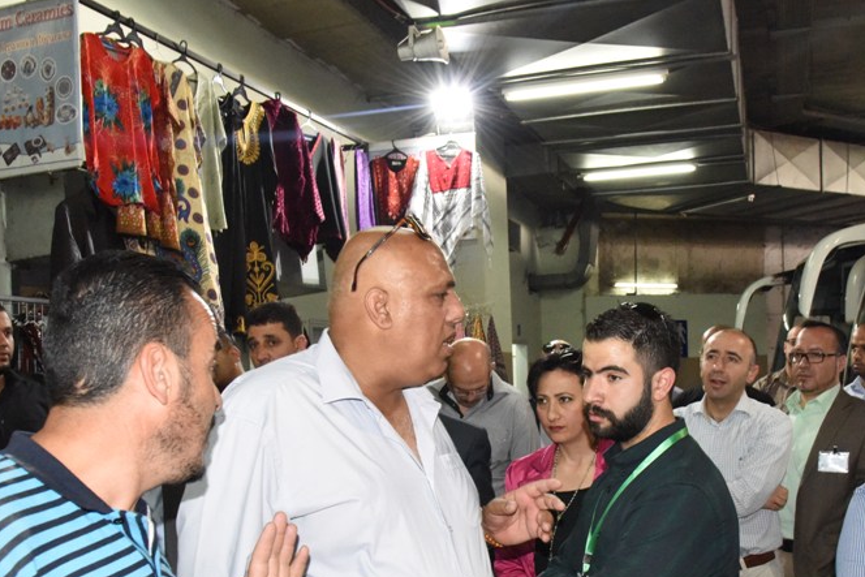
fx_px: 889
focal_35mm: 37
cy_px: 434
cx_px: 485
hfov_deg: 51.8
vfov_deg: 35.2
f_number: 9
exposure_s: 1/80
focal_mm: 24
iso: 10000
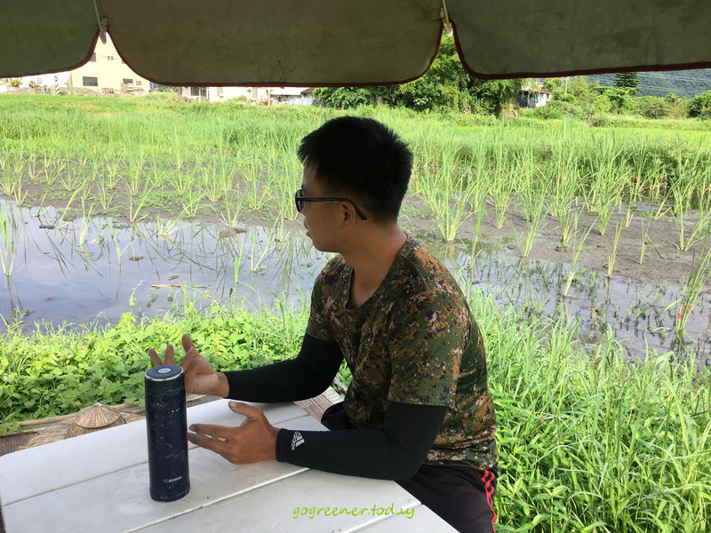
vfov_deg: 48.2
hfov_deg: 61.7
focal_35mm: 29
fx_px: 596
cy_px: 266
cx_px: 356
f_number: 2.2
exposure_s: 1/496
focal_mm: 4.15
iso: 25
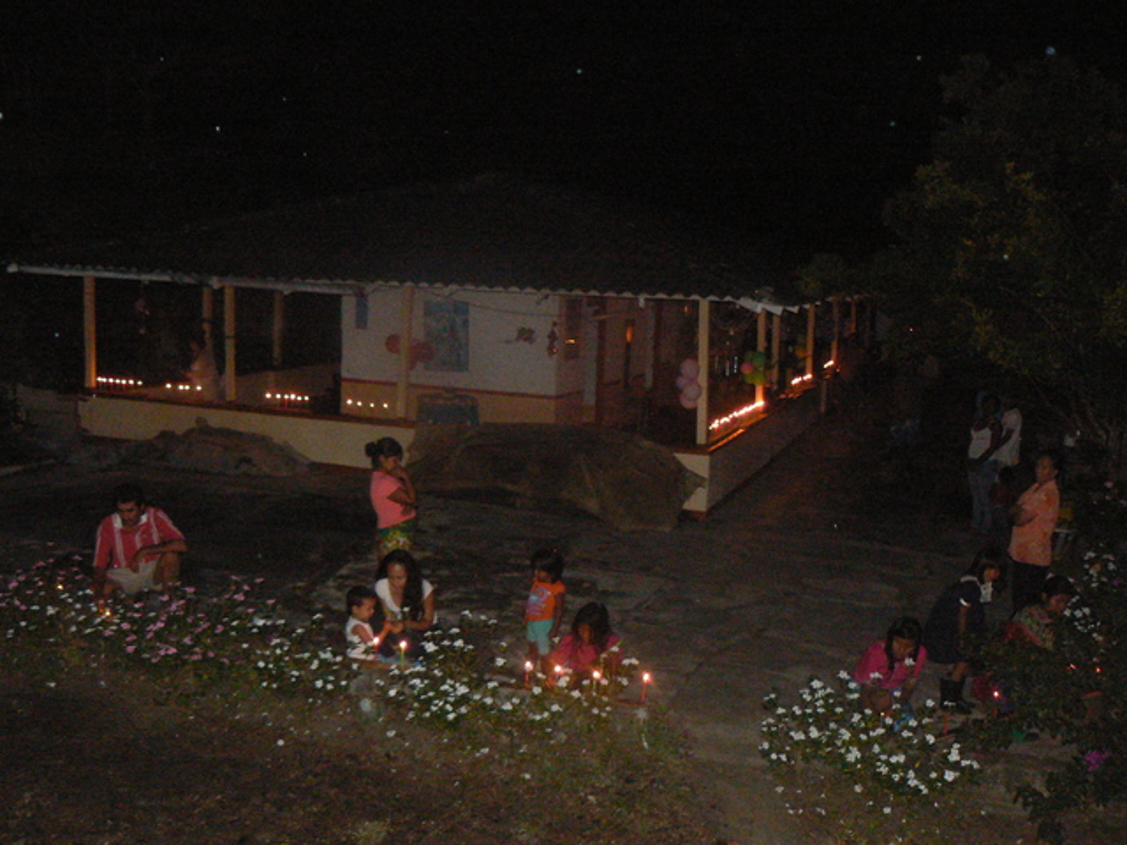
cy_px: 422
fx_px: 1172
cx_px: 564
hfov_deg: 51.4
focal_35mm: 36
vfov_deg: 39.7
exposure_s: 1/30
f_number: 2.8
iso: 400
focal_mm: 6
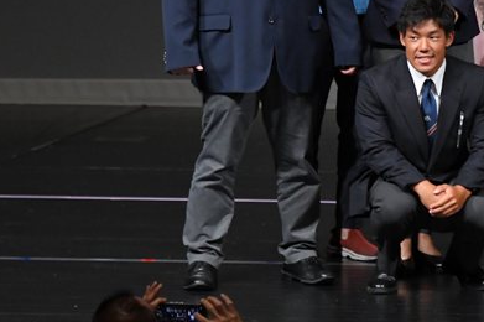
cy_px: 28
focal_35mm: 535
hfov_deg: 3.9
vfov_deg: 2.6
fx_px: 7187
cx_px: 431
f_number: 5.6
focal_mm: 180
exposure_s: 1/400
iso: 3200
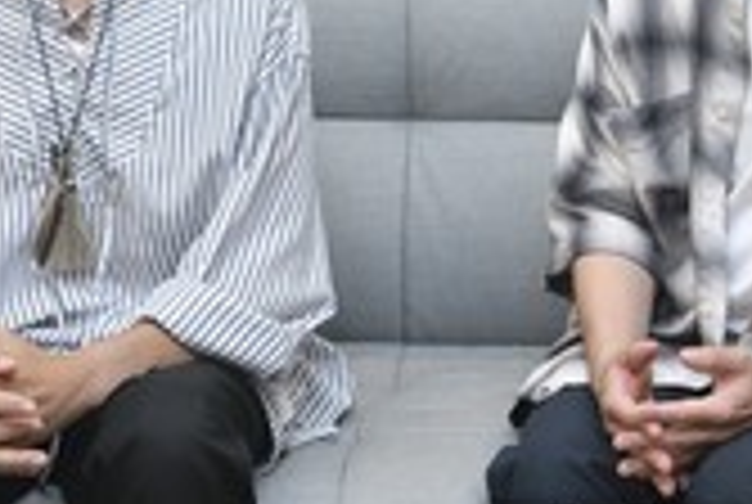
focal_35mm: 110
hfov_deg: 18.6
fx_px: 2302
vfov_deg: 12.4
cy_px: 38
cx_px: 405
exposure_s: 1/80
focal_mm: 46
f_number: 5.6
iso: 1250
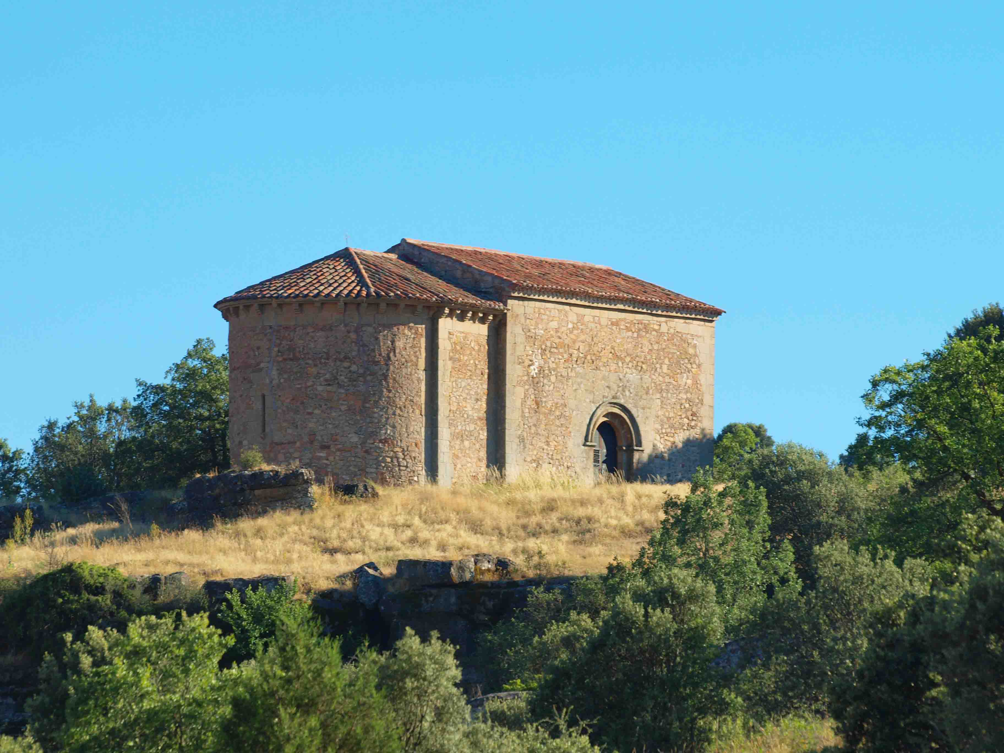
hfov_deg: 6.6
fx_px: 8643
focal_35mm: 298
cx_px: 502
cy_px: 376
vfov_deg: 5.0
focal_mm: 149
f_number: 7.1
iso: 100
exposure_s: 1/250
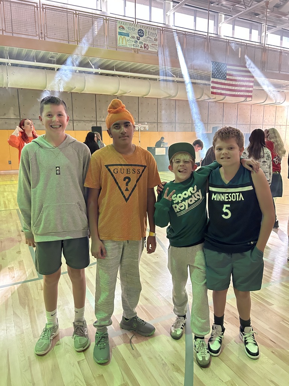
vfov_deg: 67.3
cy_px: 193
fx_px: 289
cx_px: 144
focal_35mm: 26
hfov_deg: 53.1
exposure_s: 1/51
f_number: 1.5
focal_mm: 5.7
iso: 500
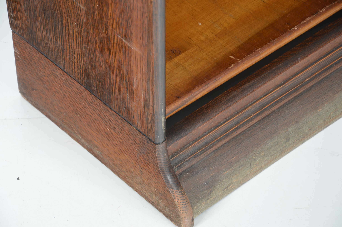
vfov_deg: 8.7
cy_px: 114
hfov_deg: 13.1
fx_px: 1493
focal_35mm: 158
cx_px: 171
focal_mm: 105
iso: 200
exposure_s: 1/100
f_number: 7.1
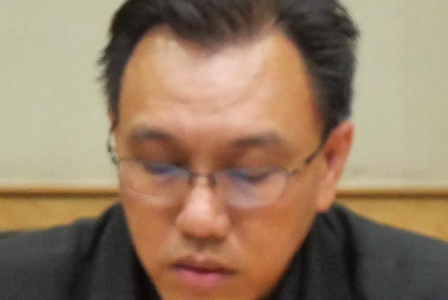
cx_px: 844
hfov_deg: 4.0
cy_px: 631
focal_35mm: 511
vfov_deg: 2.7
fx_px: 6364
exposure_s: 1/40
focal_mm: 53
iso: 3200
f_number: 5.6
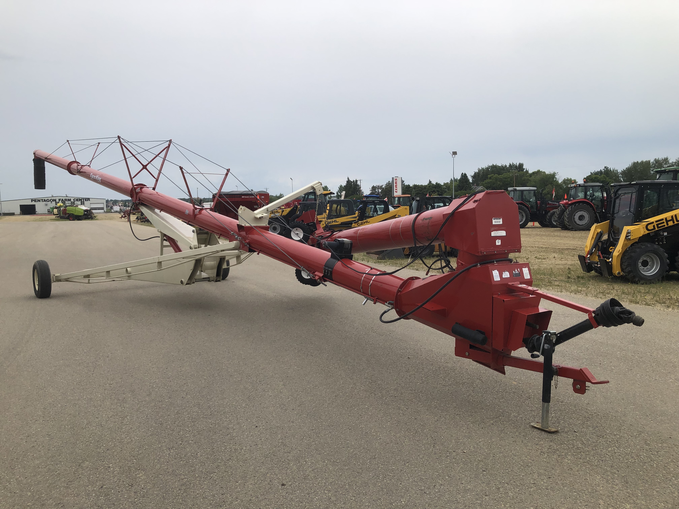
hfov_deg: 63.4
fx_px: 549
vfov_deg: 49.7
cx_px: 340
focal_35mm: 28
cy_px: 254
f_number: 1.8
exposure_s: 1/1919
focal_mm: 3.99
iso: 20
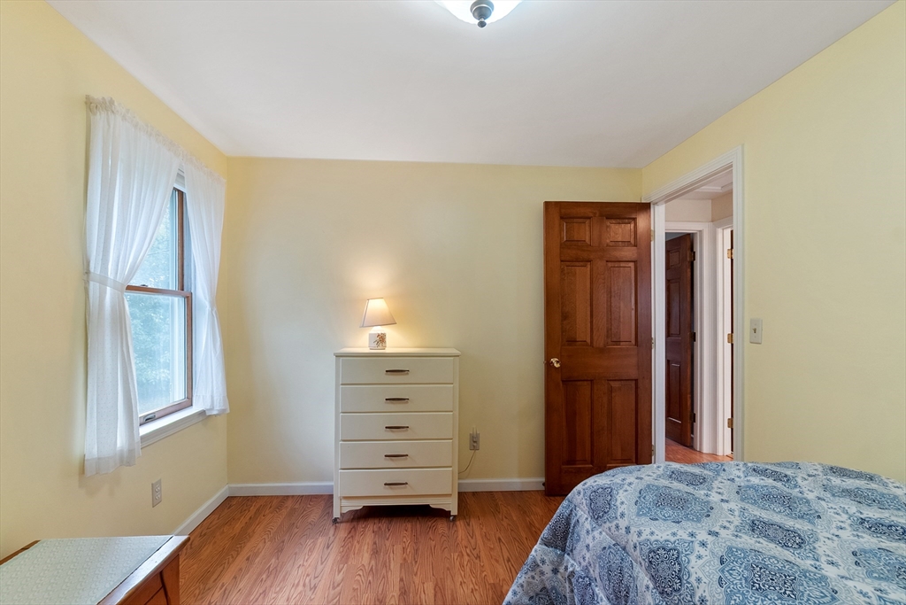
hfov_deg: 100.4
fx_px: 378
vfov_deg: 77.3
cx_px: 453
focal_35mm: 15
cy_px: 302
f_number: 7.1
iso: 500
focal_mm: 10
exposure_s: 1/200
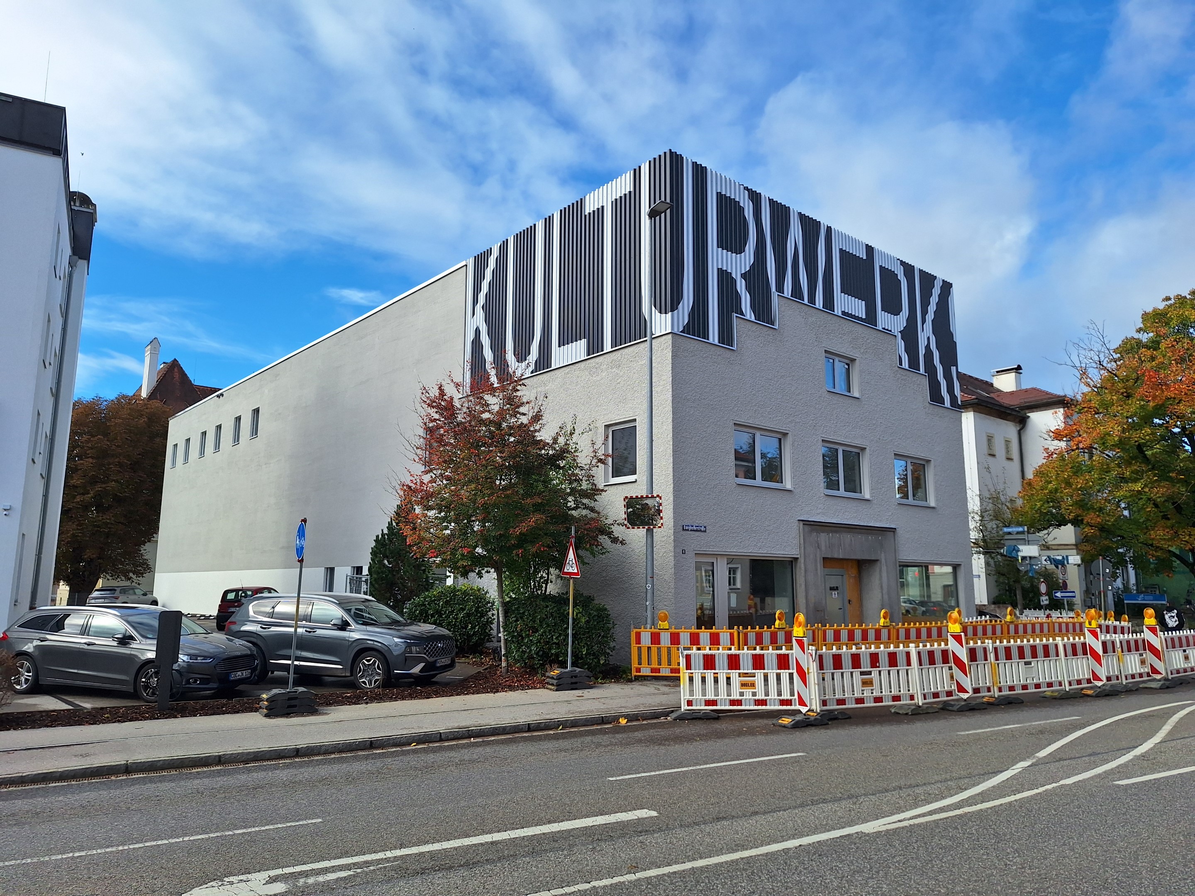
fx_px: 794
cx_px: 598
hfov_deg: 73.9
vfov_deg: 58.9
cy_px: 448
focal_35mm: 23
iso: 40
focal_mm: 5.54
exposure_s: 1/2653
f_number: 1.8
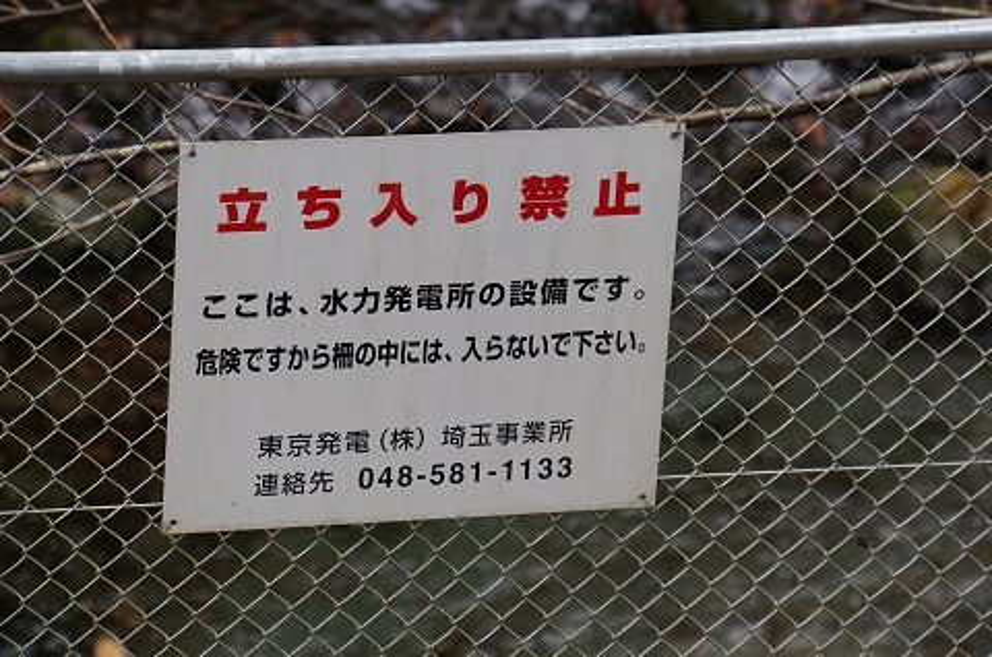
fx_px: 6138
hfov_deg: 9.2
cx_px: 496
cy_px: 328
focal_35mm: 223
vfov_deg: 6.1
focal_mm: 148.8
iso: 500
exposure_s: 1/250
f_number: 6.3
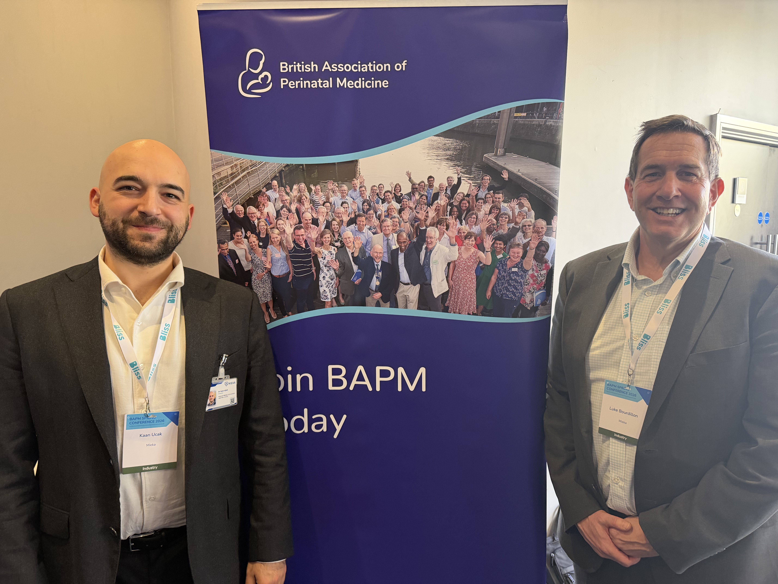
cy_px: 292
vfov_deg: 56.8
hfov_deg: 71.6
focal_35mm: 24
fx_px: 539
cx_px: 389
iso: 400
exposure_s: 1/50
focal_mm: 6.76
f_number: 1.78
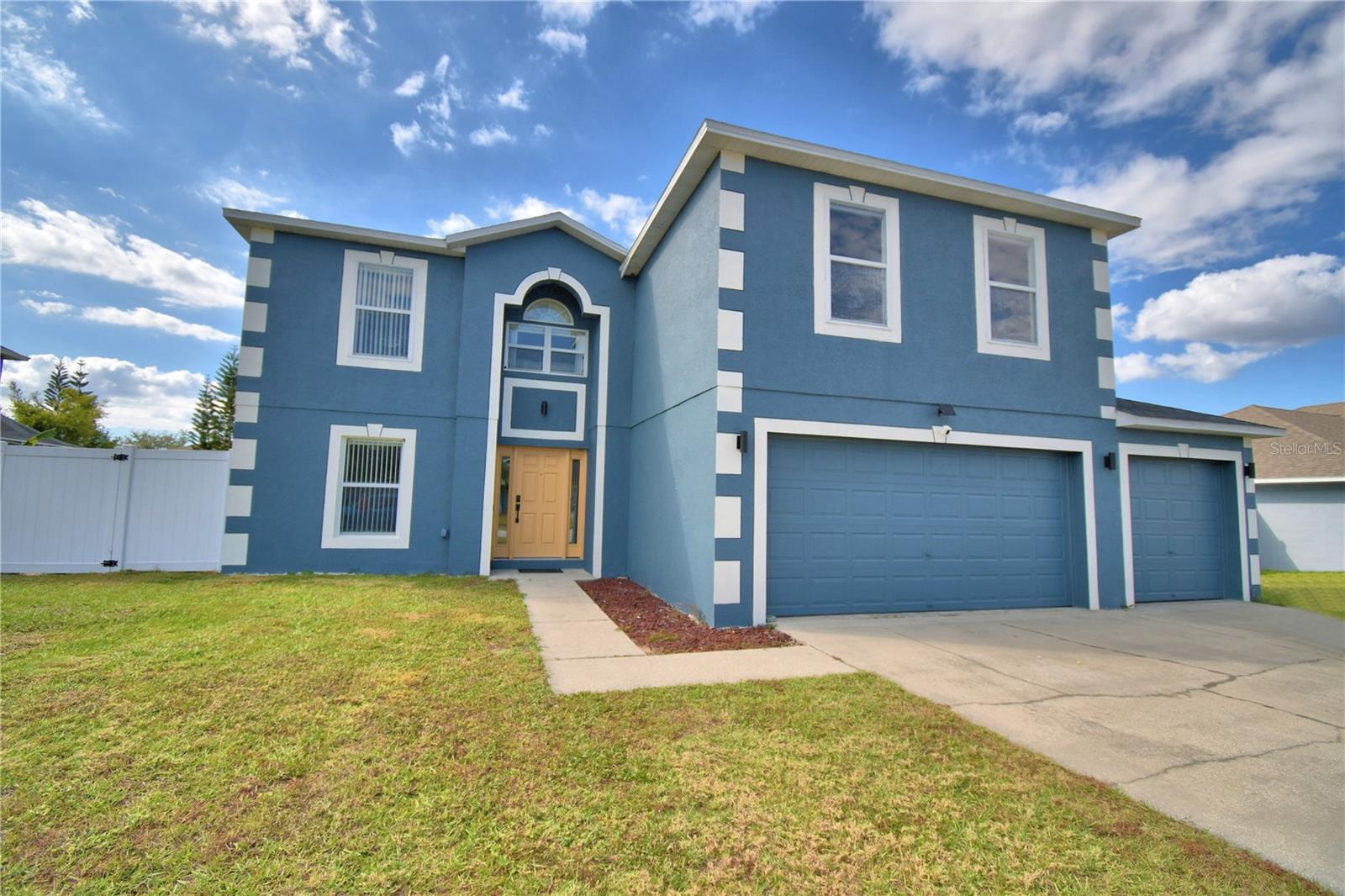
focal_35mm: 15
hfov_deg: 100.4
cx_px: 672
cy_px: 448
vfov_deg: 77.3
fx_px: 560
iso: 100
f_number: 4.5
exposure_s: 1/1000
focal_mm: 10
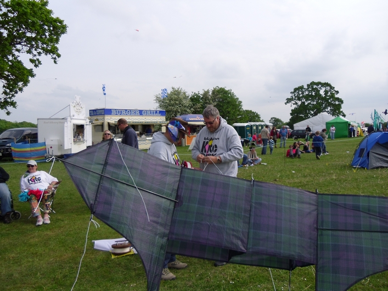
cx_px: 194
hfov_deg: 58.4
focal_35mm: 31
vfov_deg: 45.4
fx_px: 347
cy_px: 146
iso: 80
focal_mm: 5.6
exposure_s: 1/724
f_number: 3.3
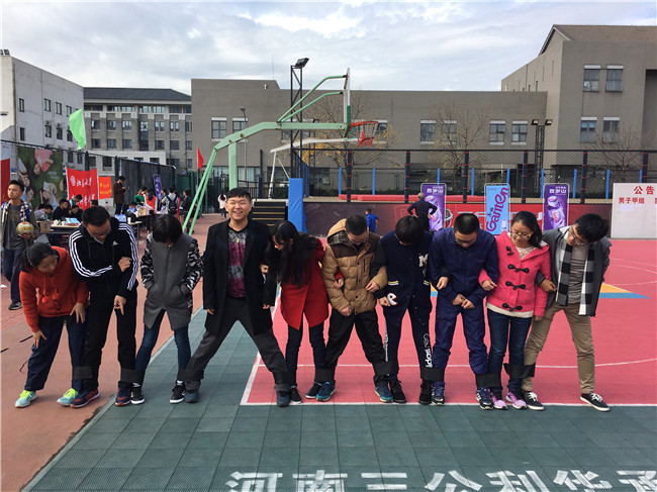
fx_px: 550
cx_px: 328
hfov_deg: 61.7
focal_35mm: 29
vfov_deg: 48.2
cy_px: 246
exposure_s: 1/855
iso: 25
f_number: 2.2
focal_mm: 4.15
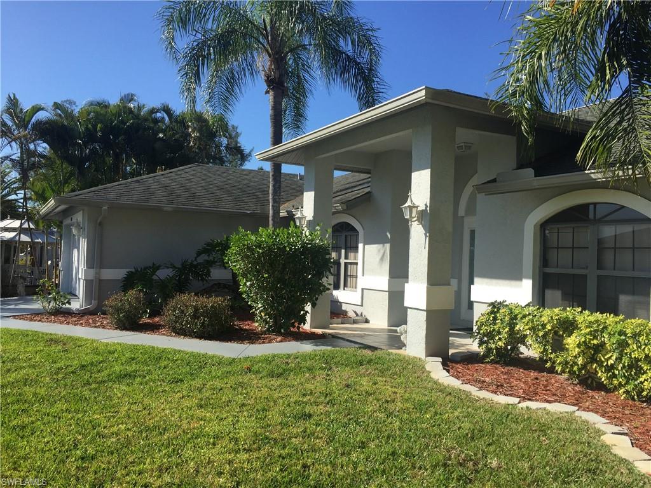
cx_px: 326
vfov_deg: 48.2
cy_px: 244
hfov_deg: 61.7
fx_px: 545
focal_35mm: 29
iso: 32
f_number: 2.2
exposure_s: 1/1799
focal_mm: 4.15
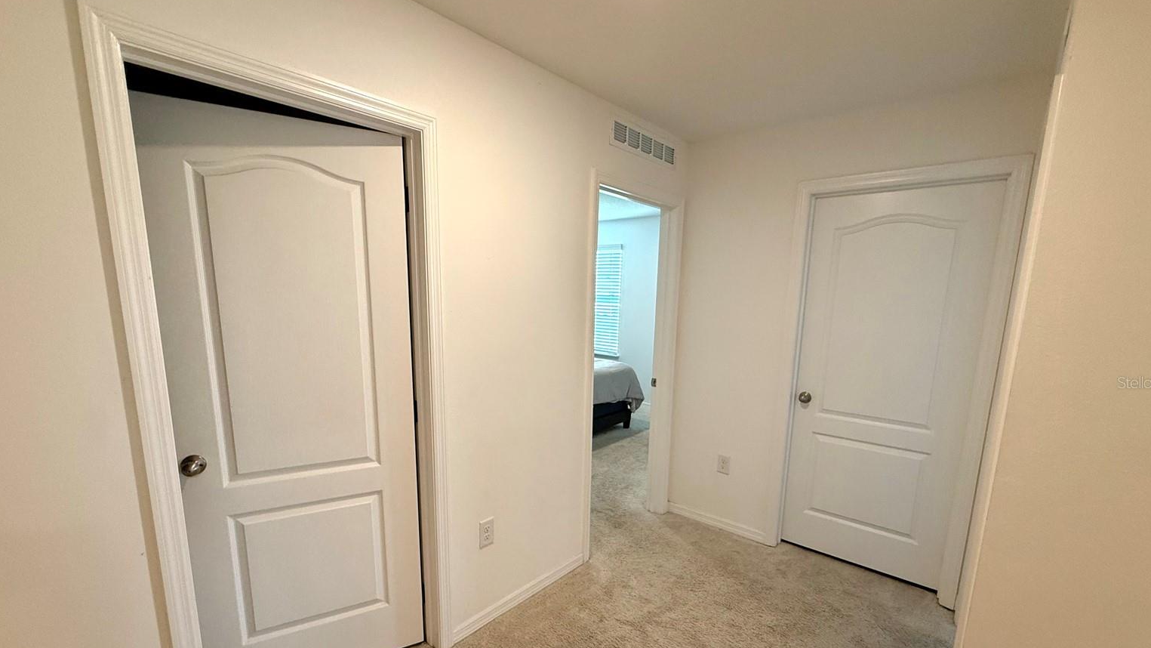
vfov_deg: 66.6
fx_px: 488
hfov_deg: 99.4
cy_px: 382
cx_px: 585
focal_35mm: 16
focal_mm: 2.22
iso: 250
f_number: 2.2
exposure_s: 1/120
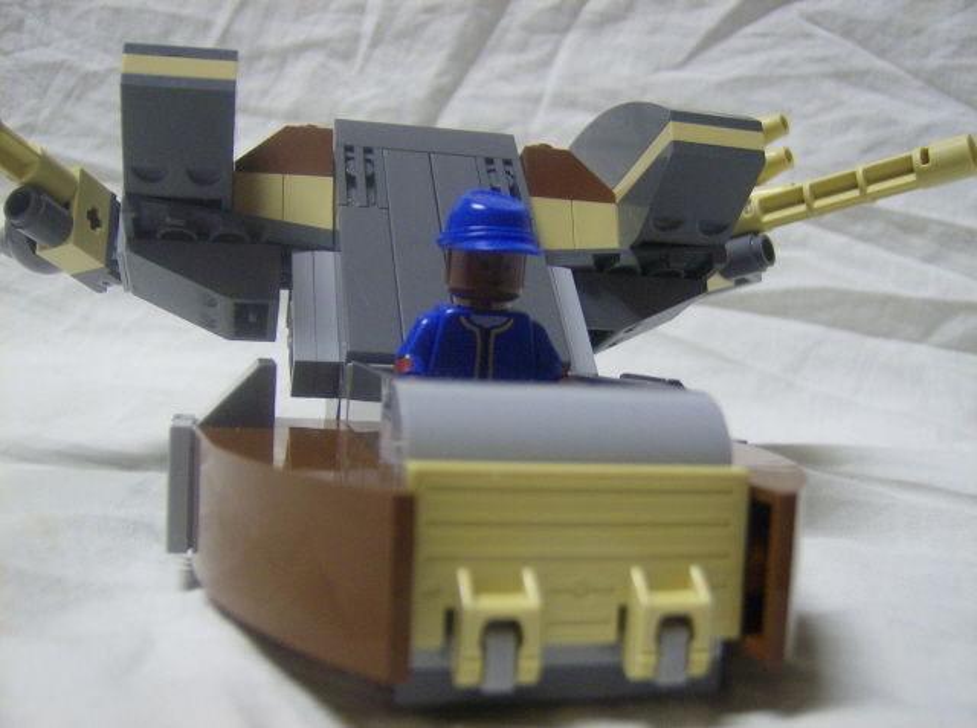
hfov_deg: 51.5
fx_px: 1014
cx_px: 488
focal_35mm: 36
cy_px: 364
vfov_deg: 39.5
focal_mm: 6
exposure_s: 1/15.8
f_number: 2.8
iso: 200
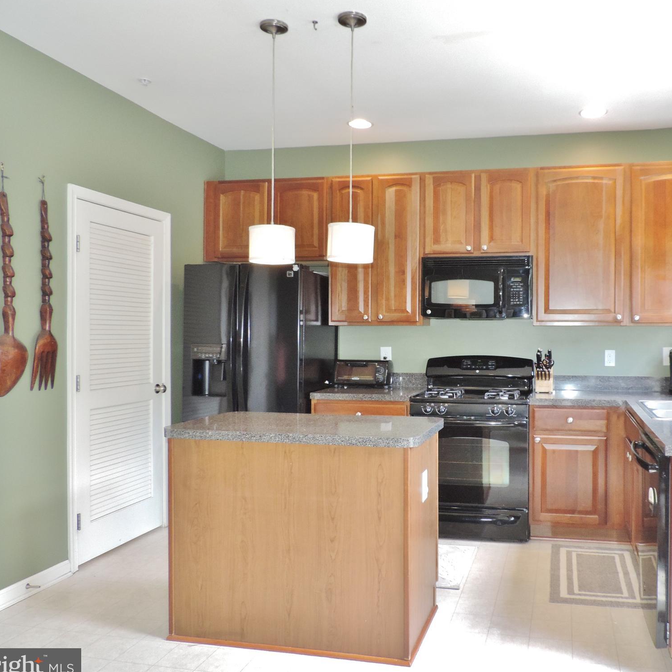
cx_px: 428
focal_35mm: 29
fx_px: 637
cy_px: 340
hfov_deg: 54.9
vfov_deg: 55.6
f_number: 3
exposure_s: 1/40
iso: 360
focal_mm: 4.3
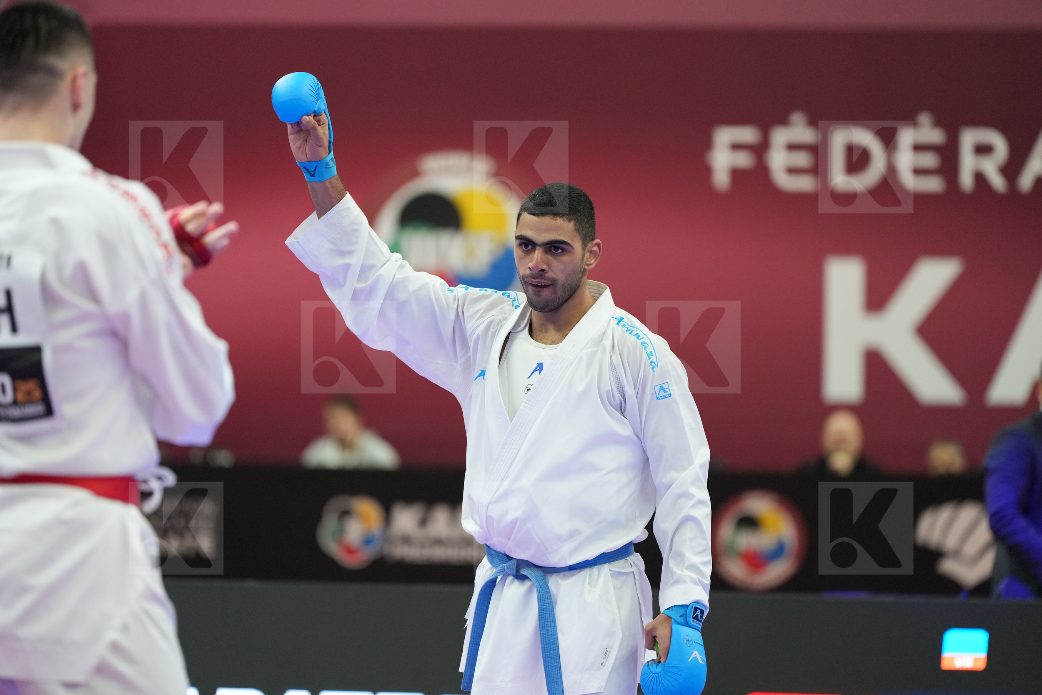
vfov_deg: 6.9
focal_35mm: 200
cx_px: 521
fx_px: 5788
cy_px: 348
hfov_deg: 10.3
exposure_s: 1/1000
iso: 2500
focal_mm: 200
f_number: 2.8
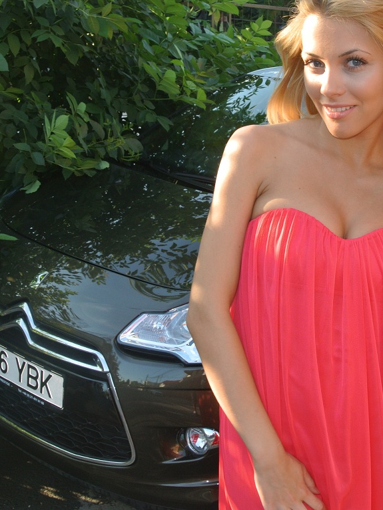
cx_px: 245
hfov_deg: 26.9
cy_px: 258
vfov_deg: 35.5
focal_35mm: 54
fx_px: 797
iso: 200
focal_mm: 14
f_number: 8
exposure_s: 1/60
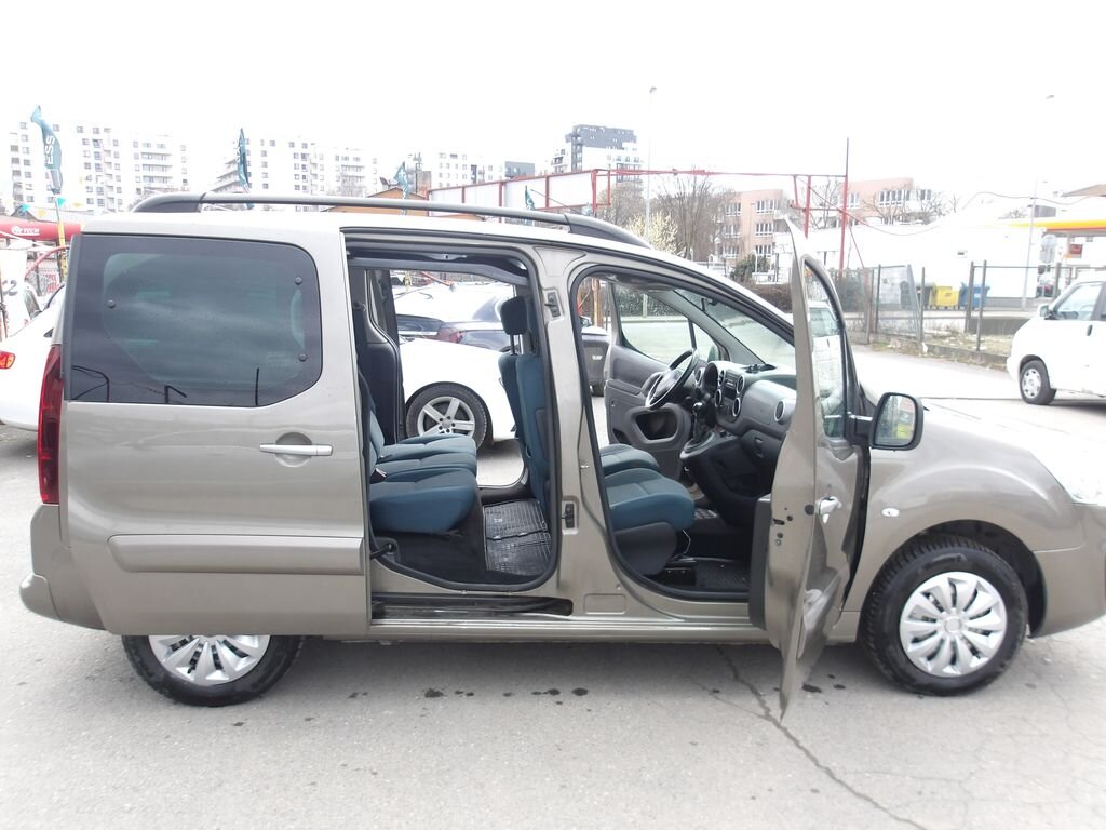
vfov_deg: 51.4
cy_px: 415
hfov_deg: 65.3
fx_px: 863
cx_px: 553
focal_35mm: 27
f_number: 3
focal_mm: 4.9
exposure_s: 1/114
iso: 100
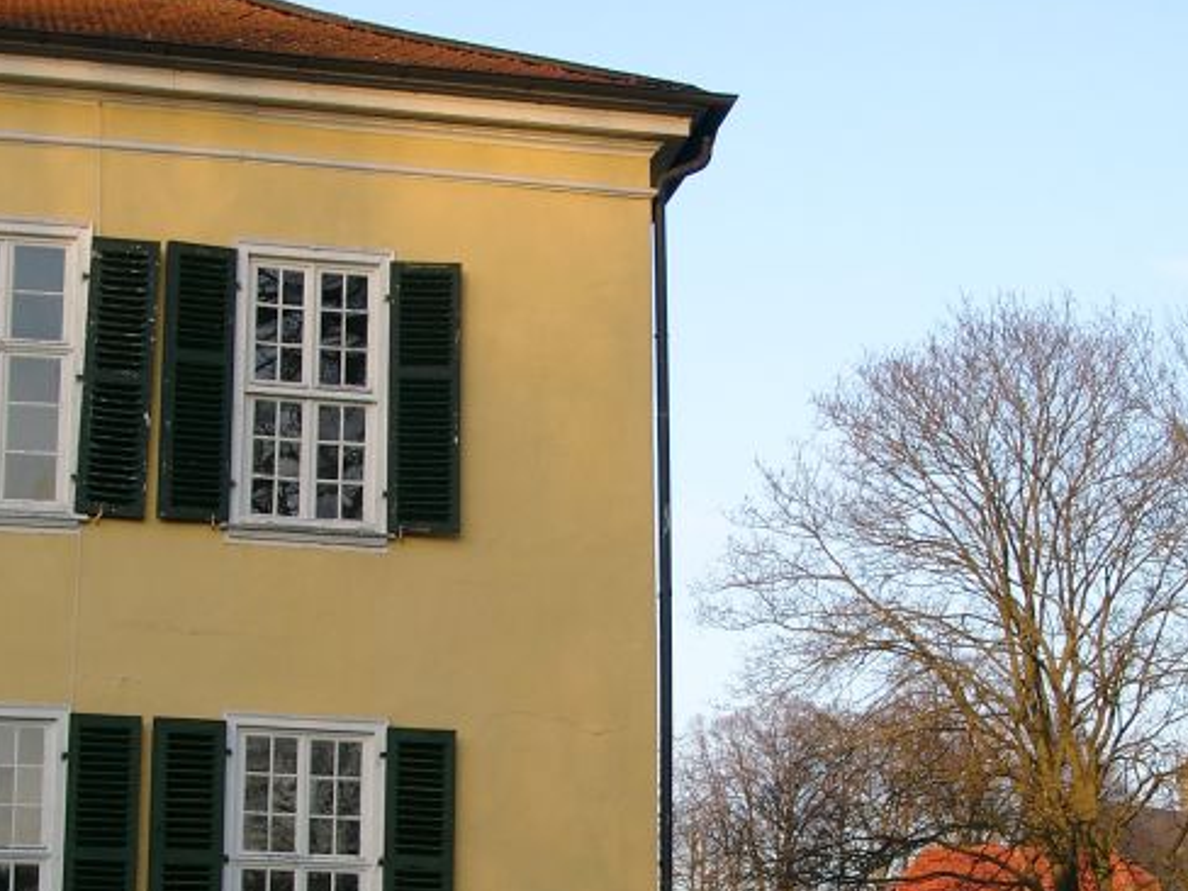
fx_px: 2814
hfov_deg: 23.8
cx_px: 648
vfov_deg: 17.9
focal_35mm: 82
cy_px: 626
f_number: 4
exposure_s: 1/130
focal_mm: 10.4
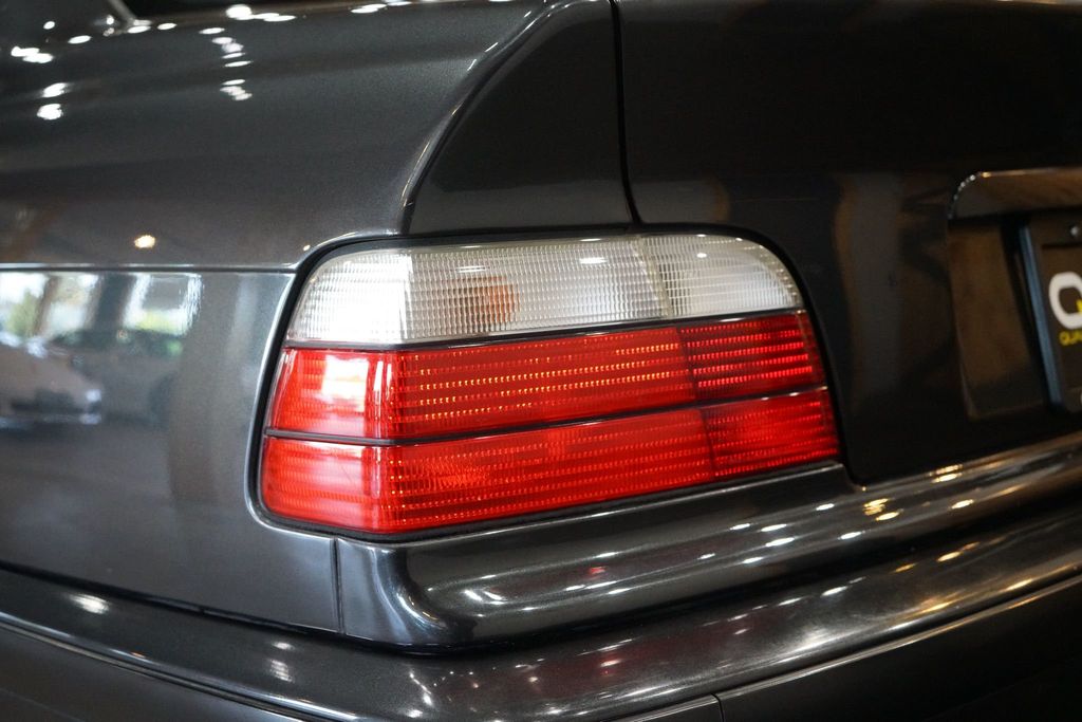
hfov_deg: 47.4
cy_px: 361
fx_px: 1232
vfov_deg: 32.6
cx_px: 541
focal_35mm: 41
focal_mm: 41
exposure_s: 1/160
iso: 10000
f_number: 4.5
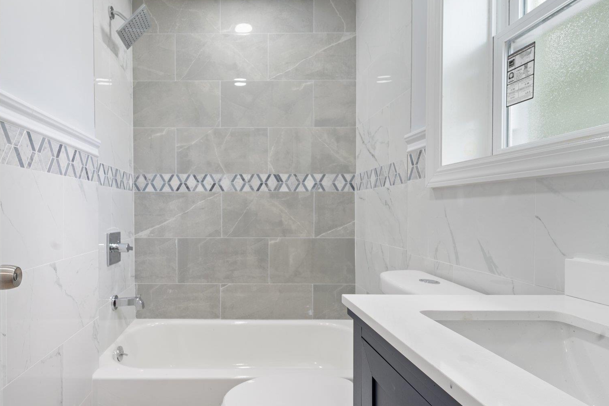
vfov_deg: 64.5
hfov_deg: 85.4
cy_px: 220
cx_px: 234
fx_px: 321
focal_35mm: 19
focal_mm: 14
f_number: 10
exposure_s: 1/3
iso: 200
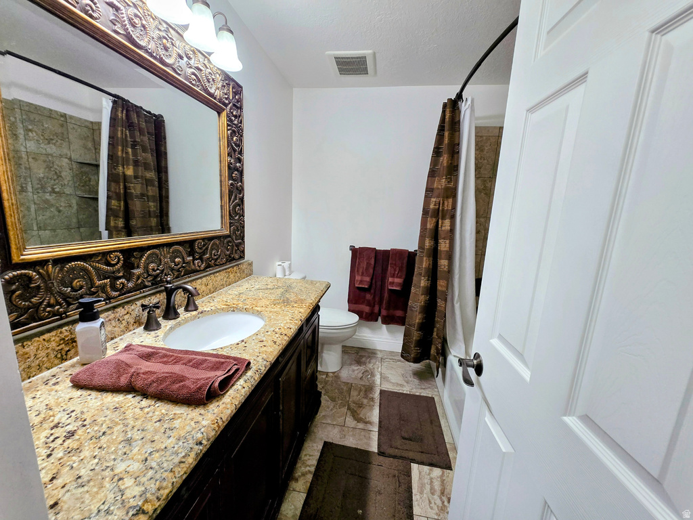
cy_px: 260
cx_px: 346
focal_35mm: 13
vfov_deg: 89.9
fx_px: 260
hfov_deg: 106.2
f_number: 2.2
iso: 125
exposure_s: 1/60
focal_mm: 1.7
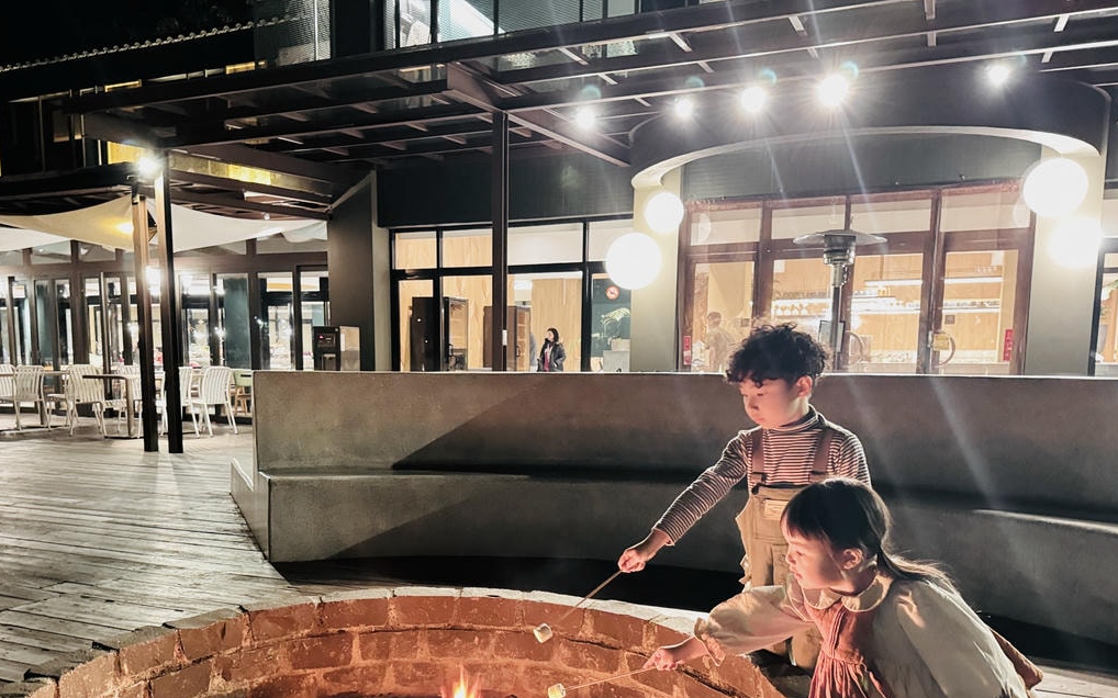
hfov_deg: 62.8
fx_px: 914
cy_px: 476
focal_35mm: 30
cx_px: 507
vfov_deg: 41.2
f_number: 1.78
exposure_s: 1/24
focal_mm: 6.86
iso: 1600
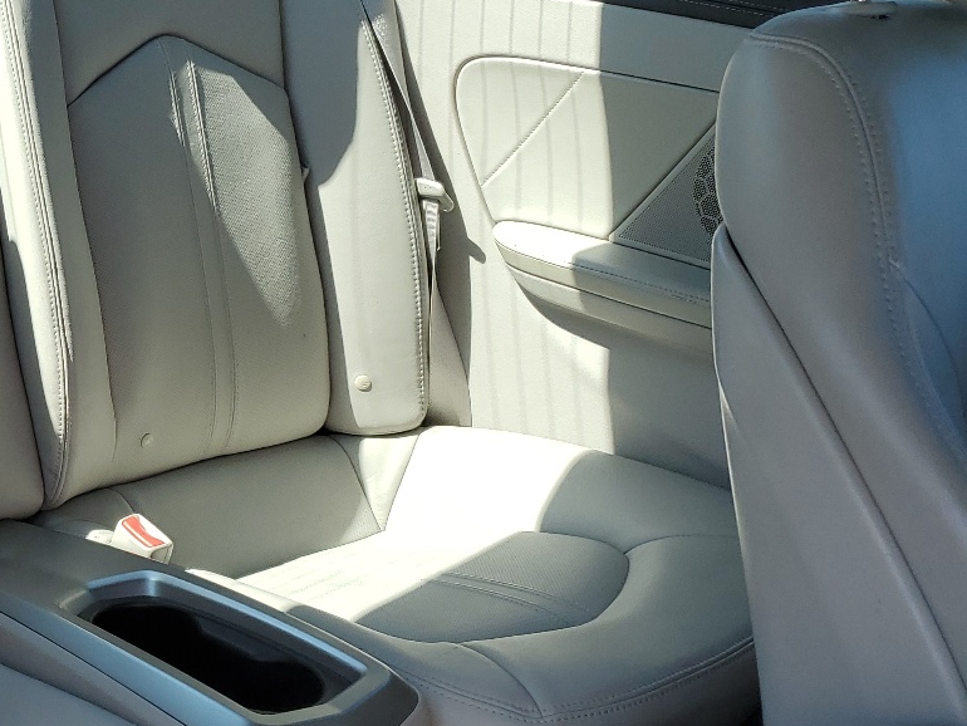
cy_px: 408
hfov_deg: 32.2
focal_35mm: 54
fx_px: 1509
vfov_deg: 27.0
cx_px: -36
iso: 50
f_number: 1.5
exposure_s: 1/833
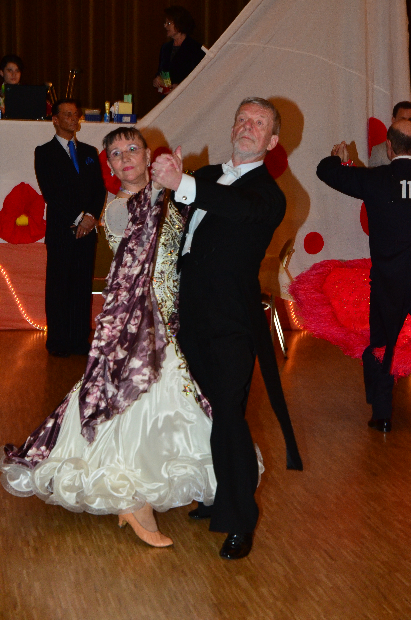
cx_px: 206
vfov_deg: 22.0
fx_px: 1600
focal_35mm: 93
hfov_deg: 14.6
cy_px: 310
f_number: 8
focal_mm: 62
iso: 2500
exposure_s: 1/180
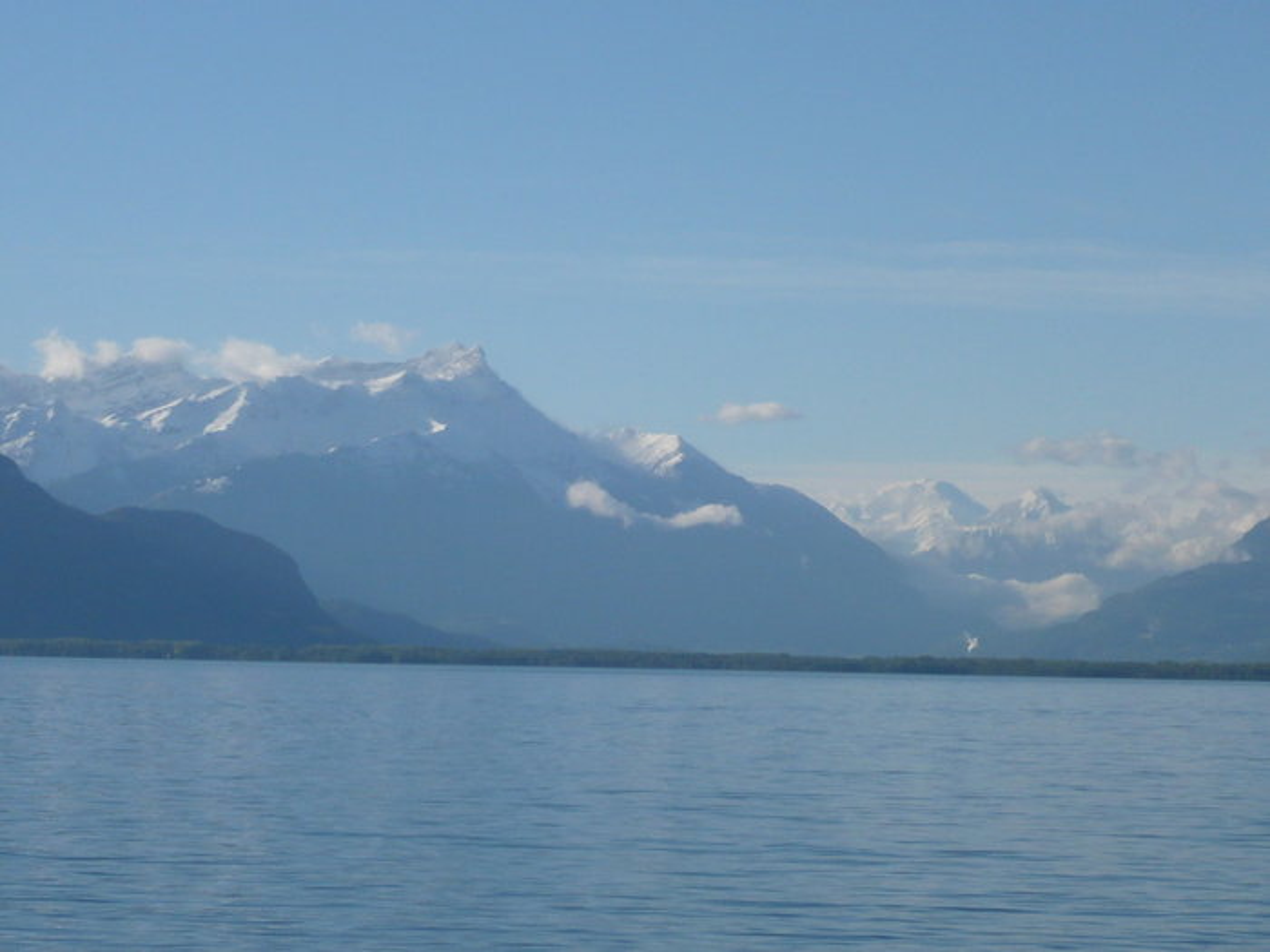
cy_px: 476
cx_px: 635
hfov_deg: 15.3
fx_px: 4733
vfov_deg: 11.5
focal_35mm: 129
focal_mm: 14.1
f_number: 5.2
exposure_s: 1/800
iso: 100
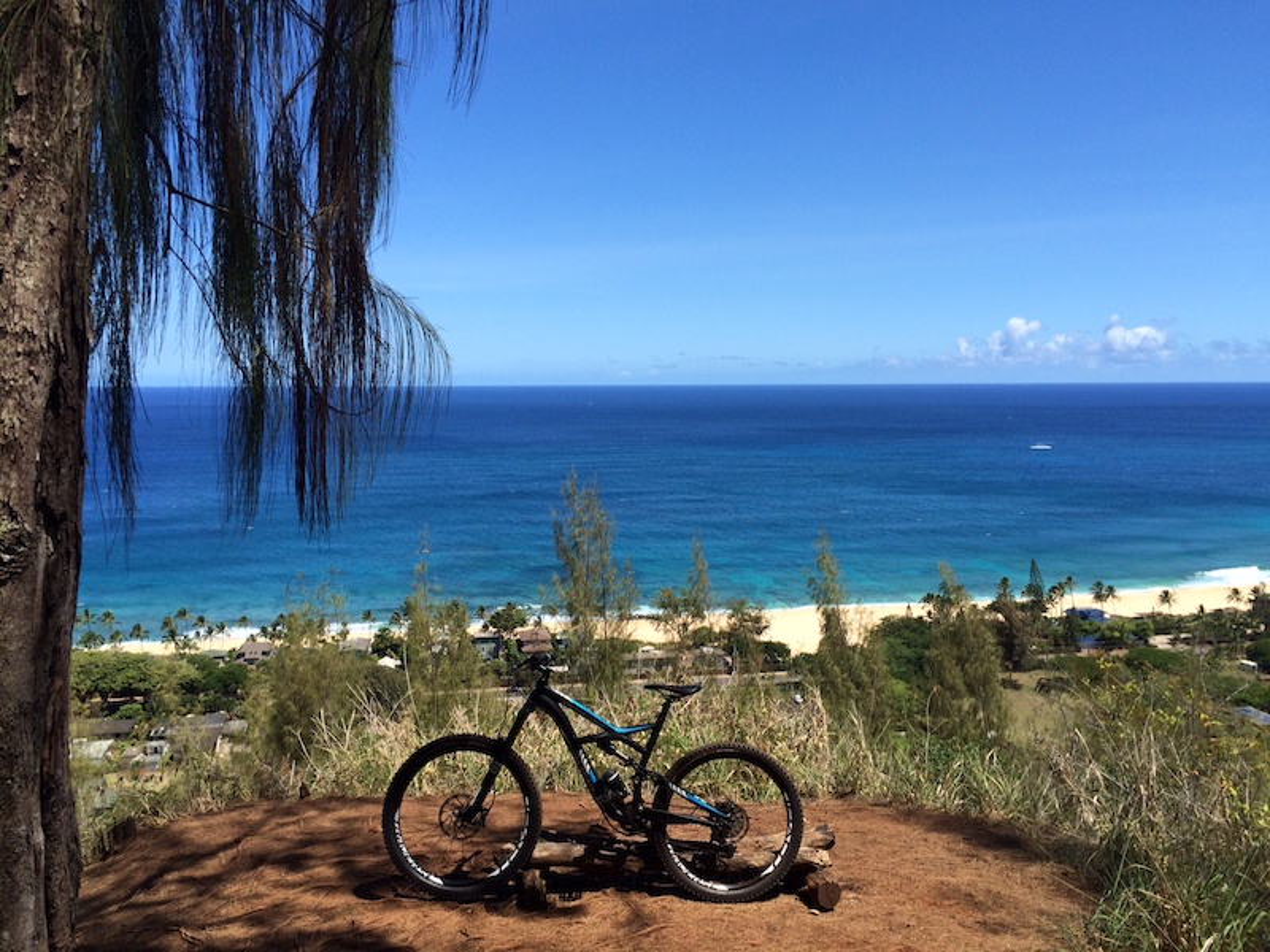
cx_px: 635
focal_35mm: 29
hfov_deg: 61.7
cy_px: 476
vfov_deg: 48.2
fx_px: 1064
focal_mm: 4.15
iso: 32
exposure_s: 1/1953
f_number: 2.2
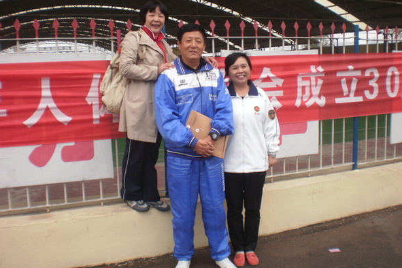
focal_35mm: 38
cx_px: 200
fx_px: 424
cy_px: 128
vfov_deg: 35.0
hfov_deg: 50.7
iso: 100
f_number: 4.6
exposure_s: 1/80
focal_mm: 6.3
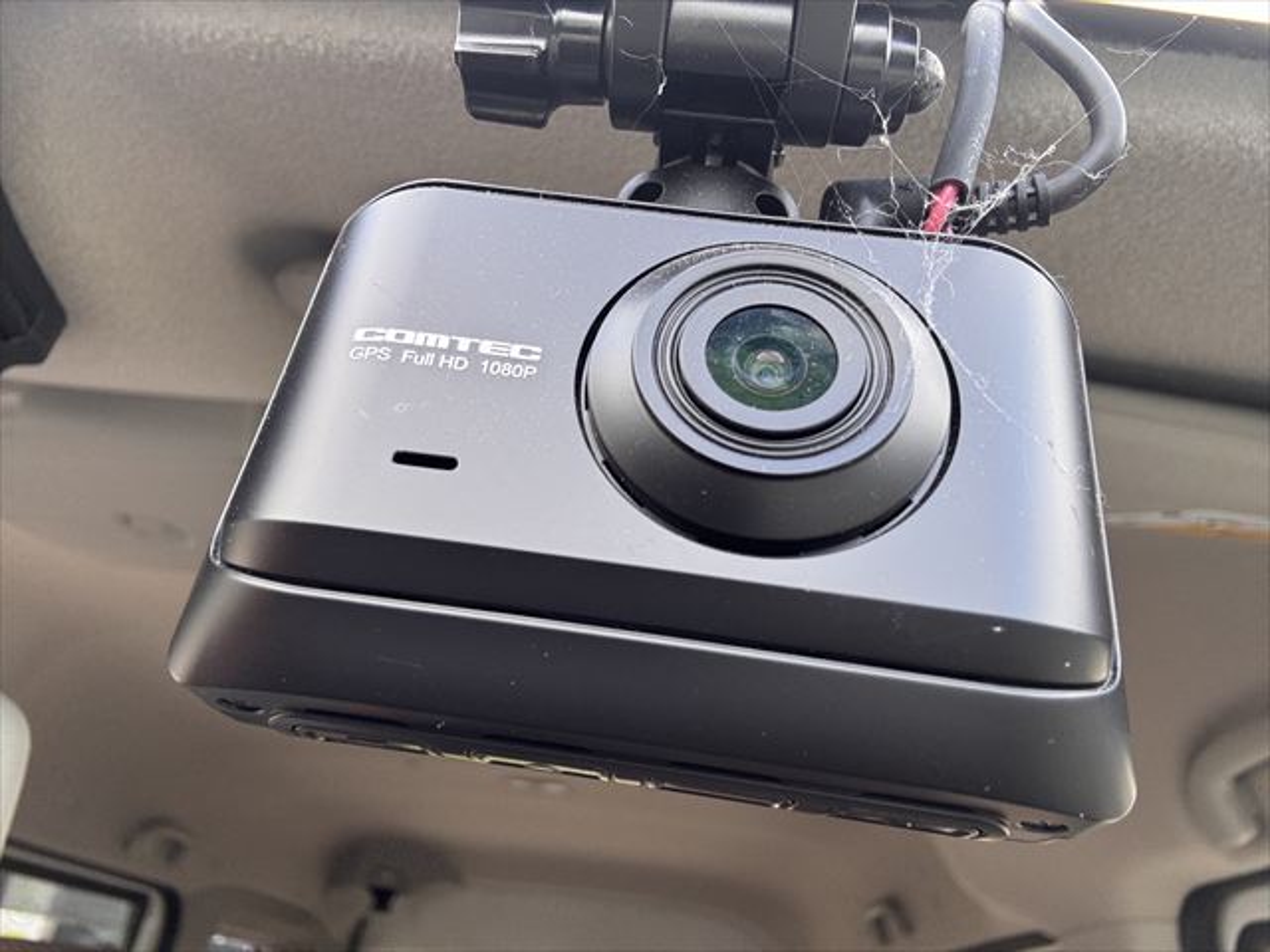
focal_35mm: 23
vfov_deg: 58.9
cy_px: 476
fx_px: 844
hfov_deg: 73.9
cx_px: 635
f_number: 1.9
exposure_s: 1/116
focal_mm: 2.69
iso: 80
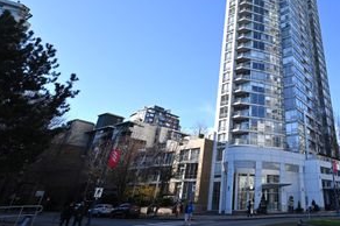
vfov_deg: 51.6
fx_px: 226
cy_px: 68
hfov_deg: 67.5
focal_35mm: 24
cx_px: 268
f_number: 10
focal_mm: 14
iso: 320
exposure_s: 1/320
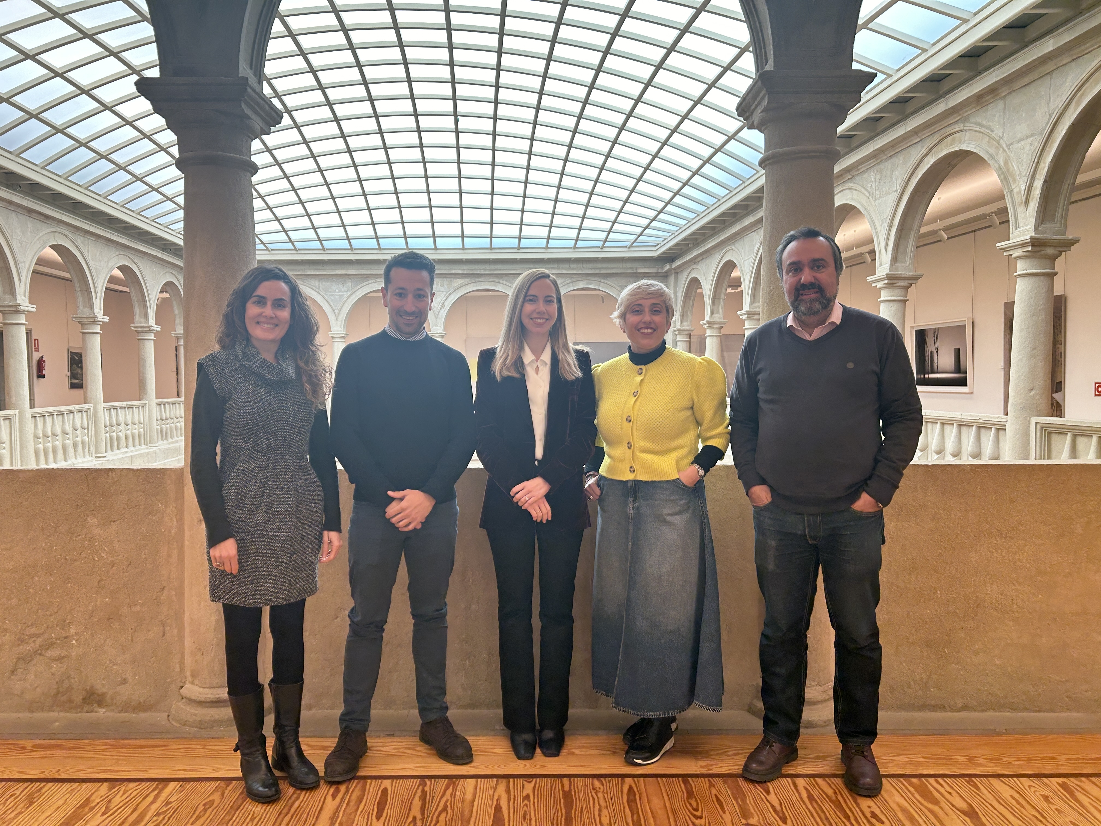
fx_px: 827
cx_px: 550
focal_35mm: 26
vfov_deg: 53.1
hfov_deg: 67.3
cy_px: 413
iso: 64
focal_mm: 5.7
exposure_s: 1/100
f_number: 1.5
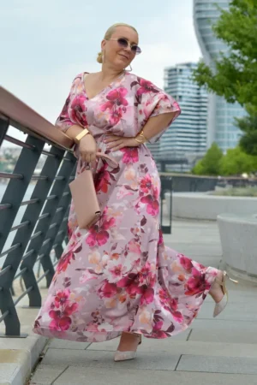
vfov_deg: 27.0
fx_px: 803
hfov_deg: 18.2
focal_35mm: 75
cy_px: 192
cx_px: 128
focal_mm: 50
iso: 100
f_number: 3.5
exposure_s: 1/640
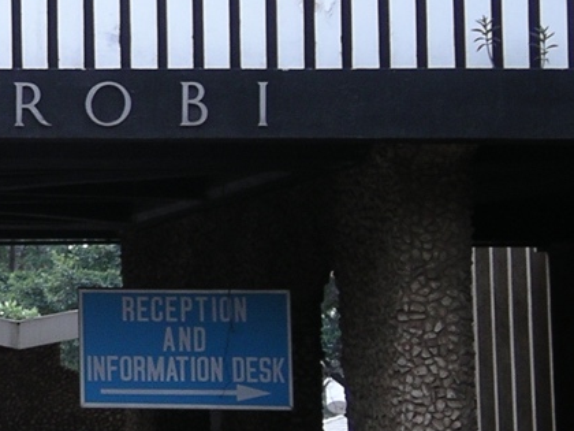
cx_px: -496
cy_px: -89
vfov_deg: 4.0
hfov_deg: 5.2
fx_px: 6185
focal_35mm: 373
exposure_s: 1/60
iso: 64
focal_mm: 20.4
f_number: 4
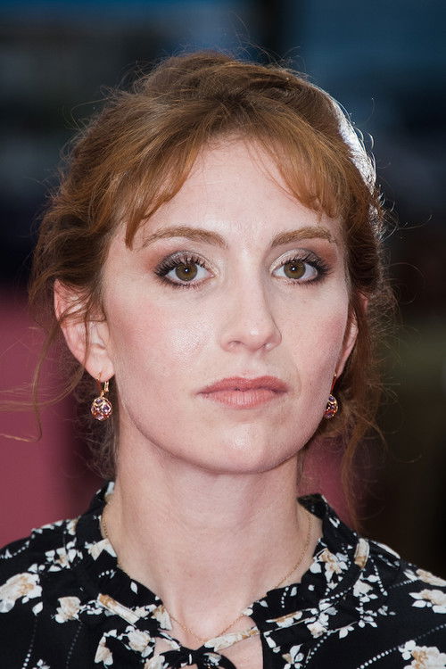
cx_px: 223
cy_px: 334
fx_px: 5575
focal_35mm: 300
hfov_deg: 4.6
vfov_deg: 6.9
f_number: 5.6
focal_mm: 300
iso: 400
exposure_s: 1/250
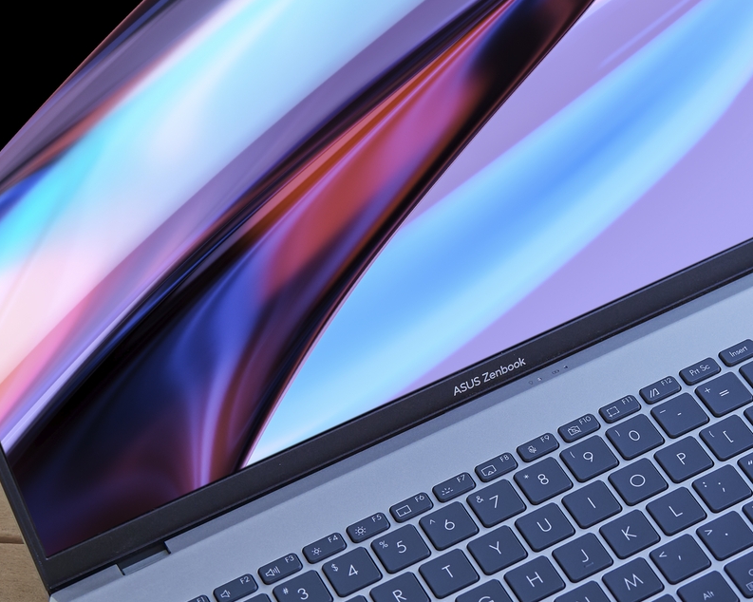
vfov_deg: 14.9
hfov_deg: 18.4
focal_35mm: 103
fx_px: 2295
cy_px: 335
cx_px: 614
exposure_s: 1/160
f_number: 3.2
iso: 160
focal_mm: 29
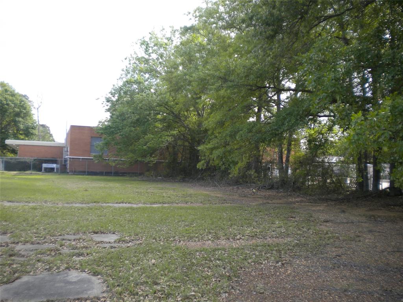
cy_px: 151
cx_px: 202
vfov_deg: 40.7
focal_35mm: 35
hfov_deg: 52.6
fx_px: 407
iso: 80
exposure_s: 1/247
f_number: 3.1
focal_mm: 6.3
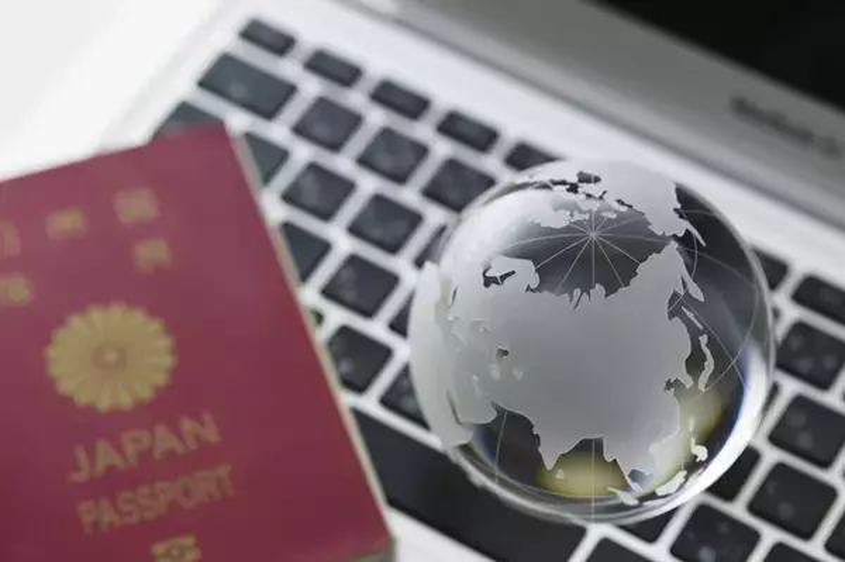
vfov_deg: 13.0
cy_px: 281
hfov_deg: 19.5
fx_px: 2462
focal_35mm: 105
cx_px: 422
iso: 100
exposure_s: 1/8
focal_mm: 105
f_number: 5
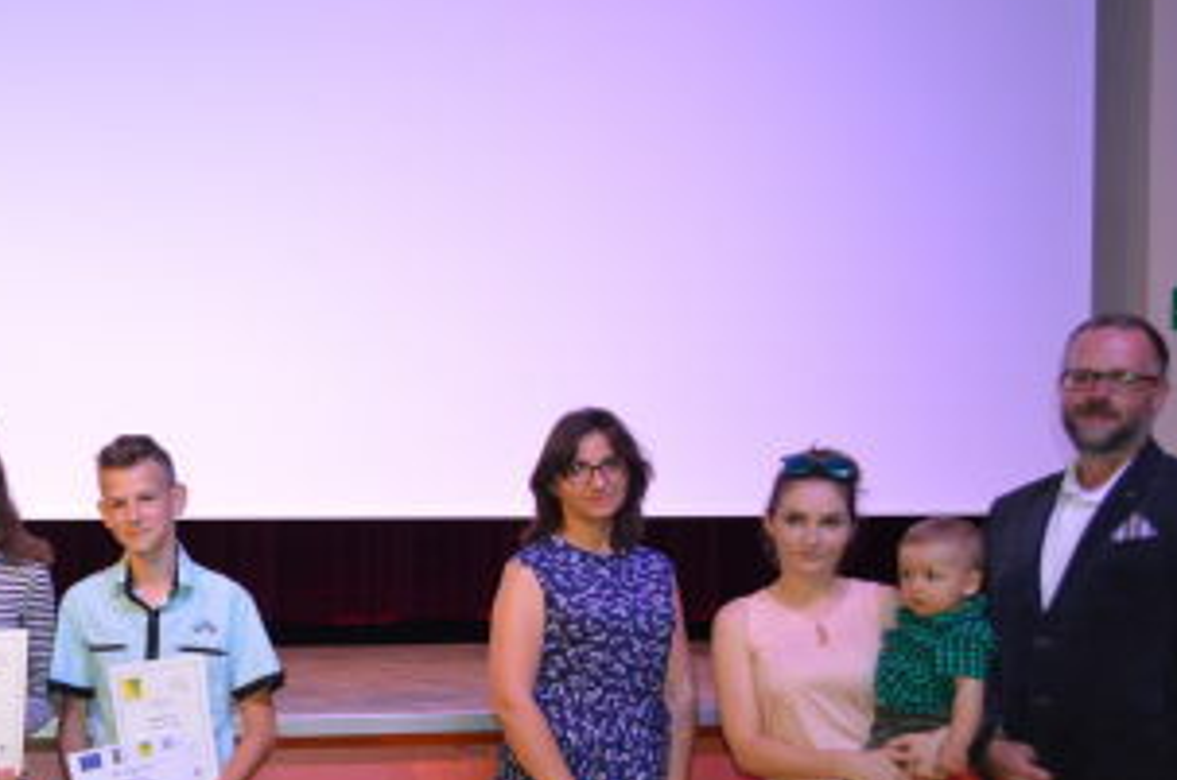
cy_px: 625
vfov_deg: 20.3
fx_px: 2154
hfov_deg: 29.0
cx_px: 66
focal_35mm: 66
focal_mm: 22
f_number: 3.8
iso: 800
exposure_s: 1/60
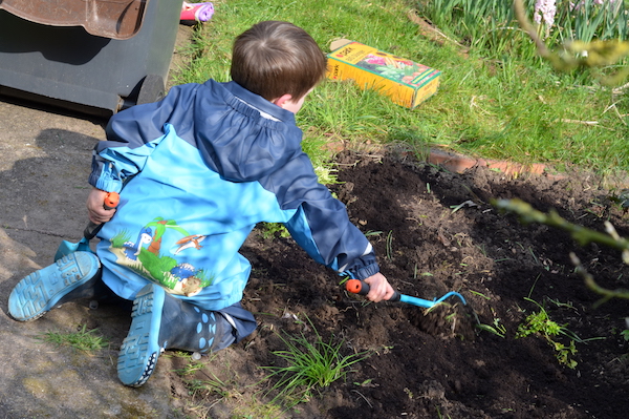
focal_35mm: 75
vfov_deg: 18.2
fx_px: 1309
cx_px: 314
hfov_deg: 27.0
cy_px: 210
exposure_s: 1/100
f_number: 8
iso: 100
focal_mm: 50
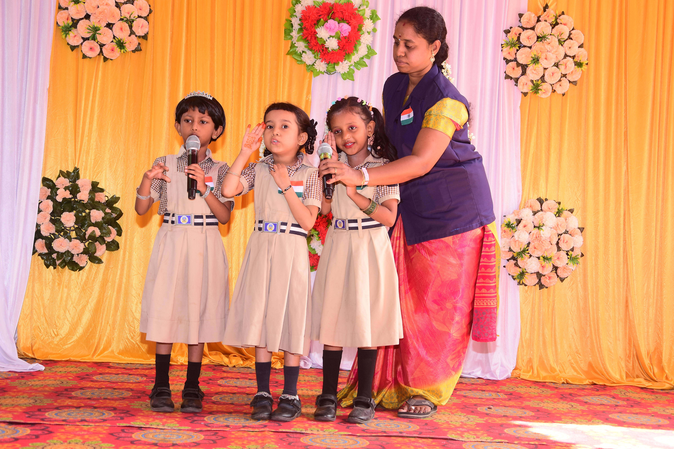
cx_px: 337
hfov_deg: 35.1
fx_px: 1067
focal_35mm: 57
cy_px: 224
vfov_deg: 23.8
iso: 320
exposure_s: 1/125
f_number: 6.3
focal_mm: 38
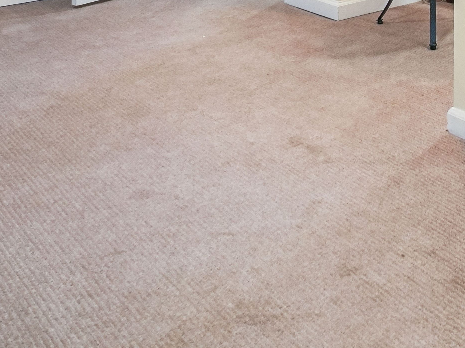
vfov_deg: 21.3
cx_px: 499
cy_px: -173
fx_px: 779
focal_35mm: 58
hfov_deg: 30.1
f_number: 8
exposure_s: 1/10
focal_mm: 16
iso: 400
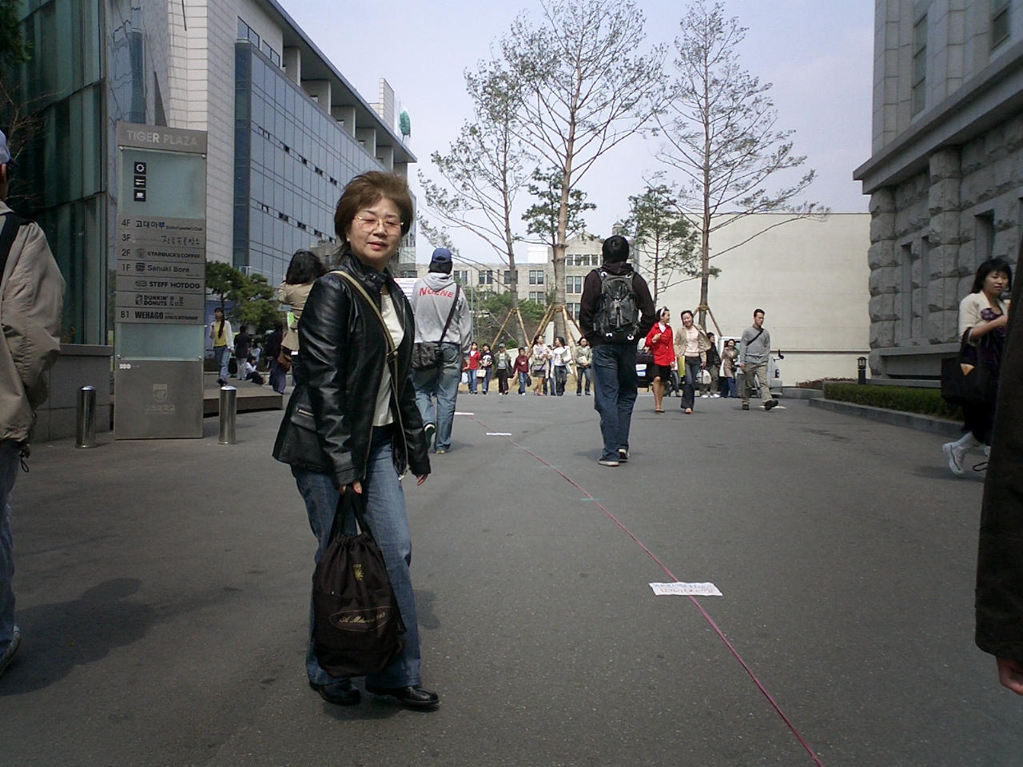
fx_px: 1093
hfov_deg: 50.1
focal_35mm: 37
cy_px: 384
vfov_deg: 38.7
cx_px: 512
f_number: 3.5
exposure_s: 1/1000
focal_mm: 5.6
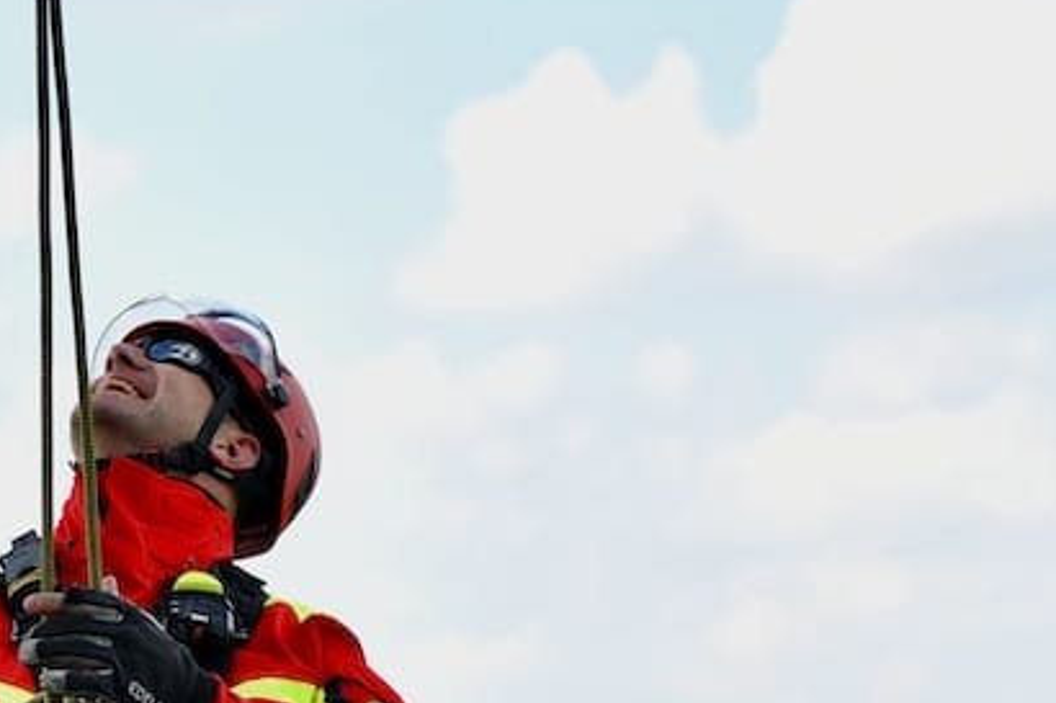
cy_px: 555
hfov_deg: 11.7
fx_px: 5131
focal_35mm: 175
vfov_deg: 7.8
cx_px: 116
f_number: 2.8
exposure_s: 1/250
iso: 64
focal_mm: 70
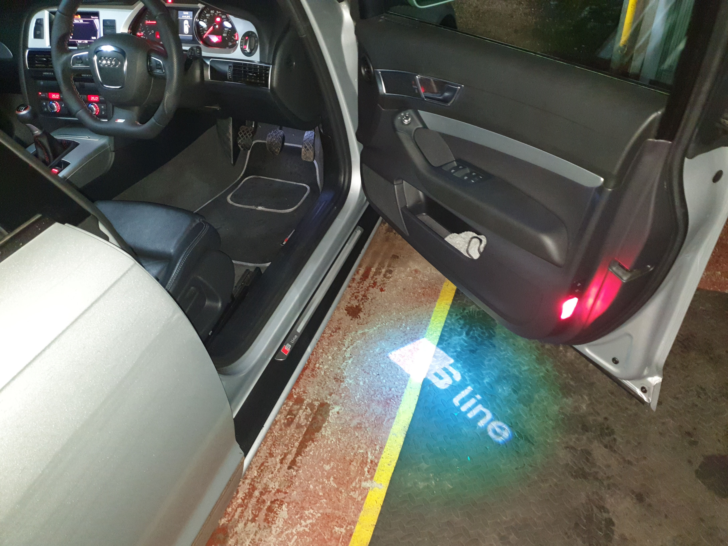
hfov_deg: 67.3
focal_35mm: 26
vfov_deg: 53.1
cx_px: 364
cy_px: 273
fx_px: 547
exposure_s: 1/6
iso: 400
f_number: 1.5
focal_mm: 4.3
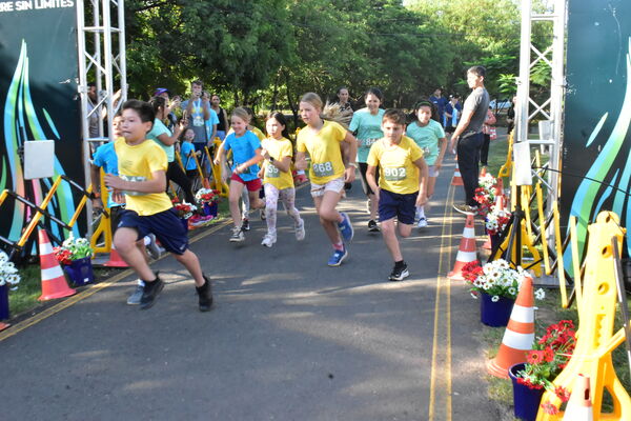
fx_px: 789
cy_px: 210
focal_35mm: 45
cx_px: 316
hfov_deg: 43.6
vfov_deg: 29.9
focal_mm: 30
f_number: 29
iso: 3200
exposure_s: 1/200
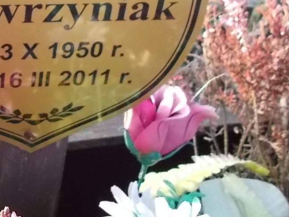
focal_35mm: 64
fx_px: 535
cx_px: -14
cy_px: 8
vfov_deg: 22.2
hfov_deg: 28.1
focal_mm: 4.6
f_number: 3.2
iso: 400
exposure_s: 1/200
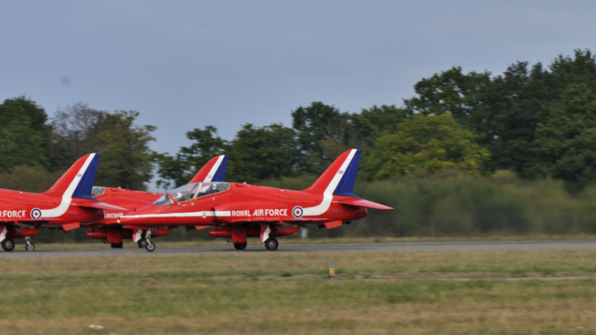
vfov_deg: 2.5
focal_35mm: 489
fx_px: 7727
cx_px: 214
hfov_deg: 4.4
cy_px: 146
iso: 200
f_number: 10
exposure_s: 1/400
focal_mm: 240
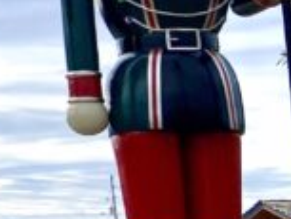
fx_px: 1371
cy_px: -19
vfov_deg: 9.0
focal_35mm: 163
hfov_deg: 9.5
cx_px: -576
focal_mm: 4.25
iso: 32
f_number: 1.8
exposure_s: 1/5495
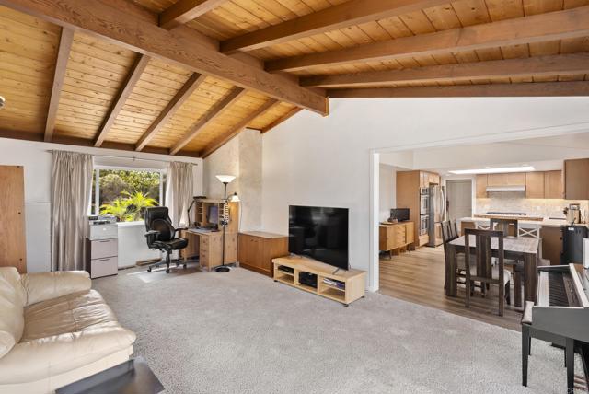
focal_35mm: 16
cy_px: 197
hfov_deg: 96.7
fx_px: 262
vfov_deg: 73.9
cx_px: 294
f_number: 8
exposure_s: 1/6
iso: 500
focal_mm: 16
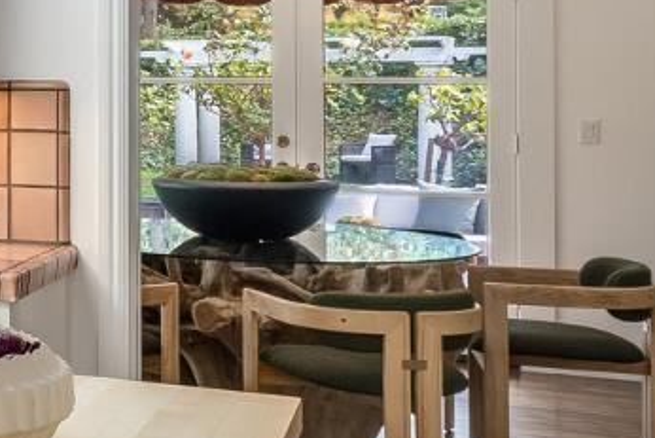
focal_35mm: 78
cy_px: 79
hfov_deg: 19.4
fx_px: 1420
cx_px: -532
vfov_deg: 17.3
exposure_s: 1/15
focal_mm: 18
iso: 200
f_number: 11
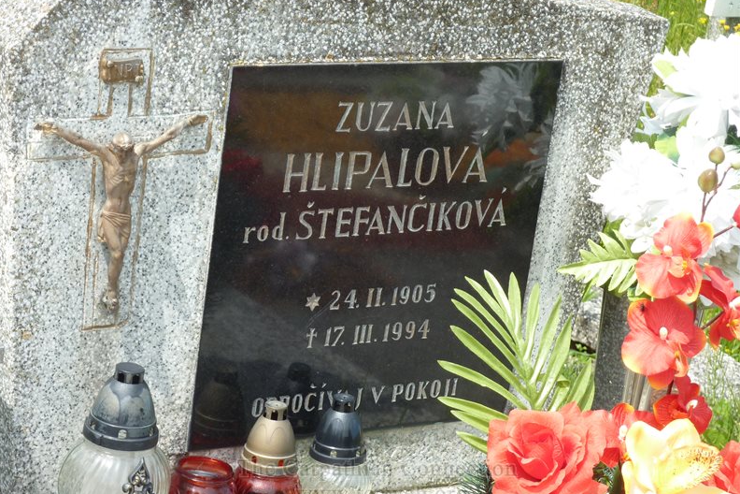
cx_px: 367
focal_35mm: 125
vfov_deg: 11.0
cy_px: 254
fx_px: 2569
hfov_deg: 16.4
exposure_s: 1/250
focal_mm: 19.5
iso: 80
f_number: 4.4
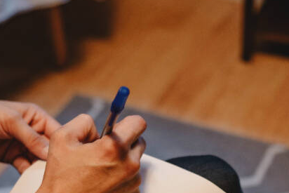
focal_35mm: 87
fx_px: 699
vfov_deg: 15.3
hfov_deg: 22.8
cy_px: 212
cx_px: 257
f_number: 2.5
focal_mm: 35
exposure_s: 1/50
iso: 500
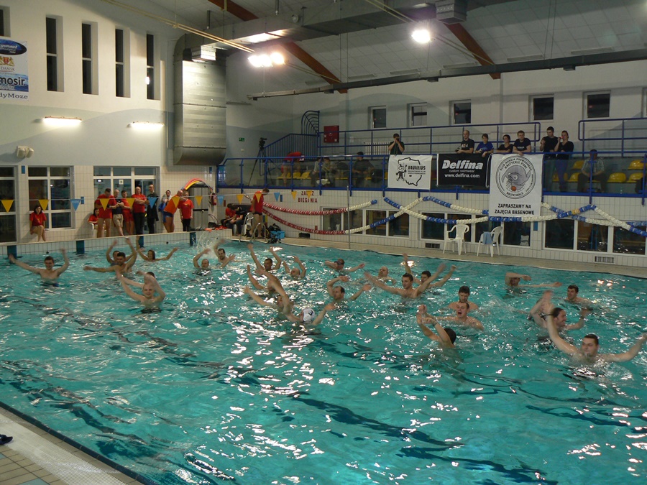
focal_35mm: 36
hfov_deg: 51.4
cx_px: 324
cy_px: 242
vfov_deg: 39.7
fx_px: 673
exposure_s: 1/30
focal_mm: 6
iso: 125
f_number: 2.8
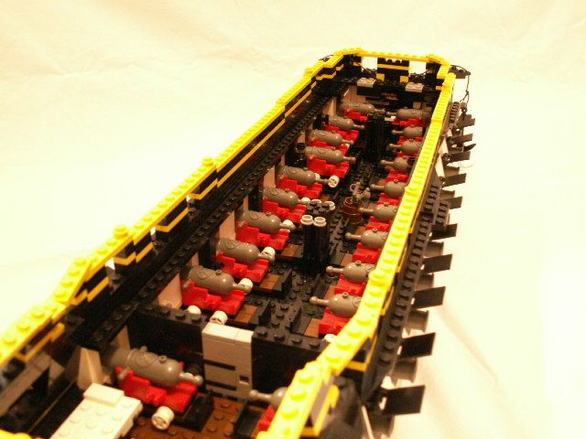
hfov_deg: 52.6
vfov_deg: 40.7
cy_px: 220
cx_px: 293
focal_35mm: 35
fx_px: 593
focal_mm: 5.86
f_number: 2.8
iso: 160
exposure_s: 1/2.5
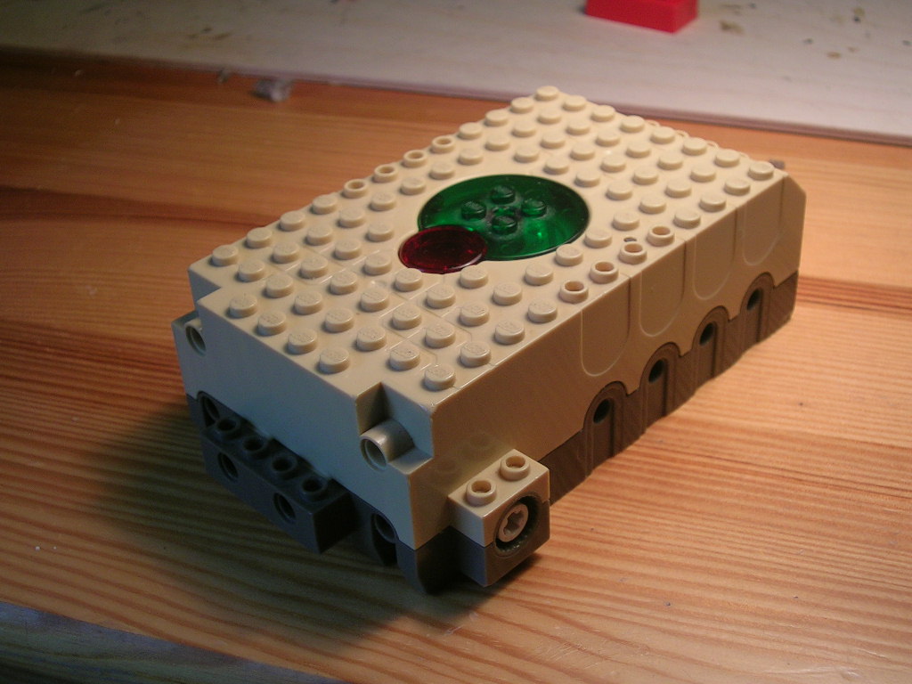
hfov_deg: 36.2
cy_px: 342
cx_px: 456
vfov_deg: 27.5
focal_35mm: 53
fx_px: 1396
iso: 50
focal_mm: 8
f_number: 3.2
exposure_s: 1/136
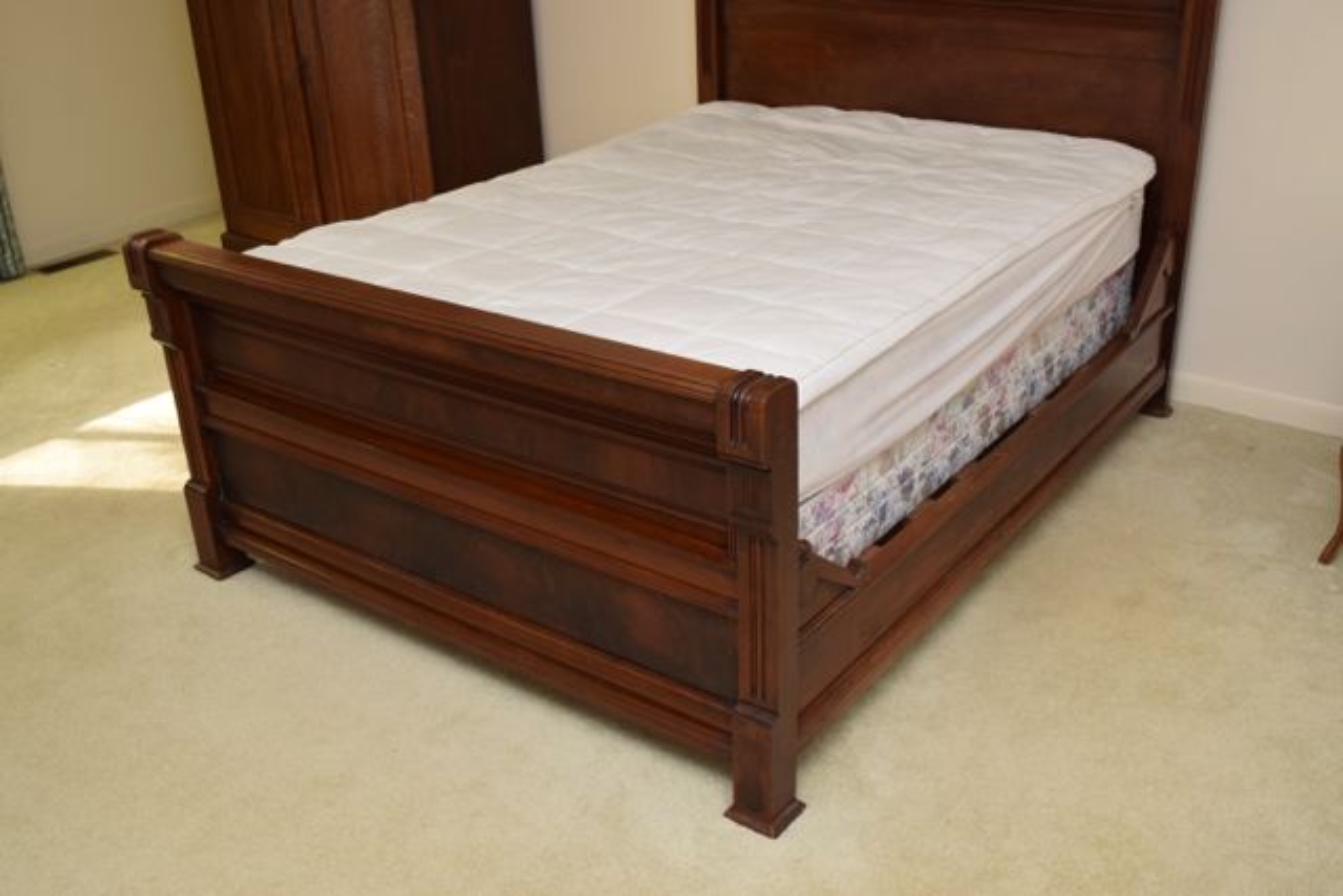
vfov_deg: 36.9
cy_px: 448
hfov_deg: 53.1
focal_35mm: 36
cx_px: 672
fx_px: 1343
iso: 800
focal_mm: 24
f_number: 5.6
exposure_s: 1/125
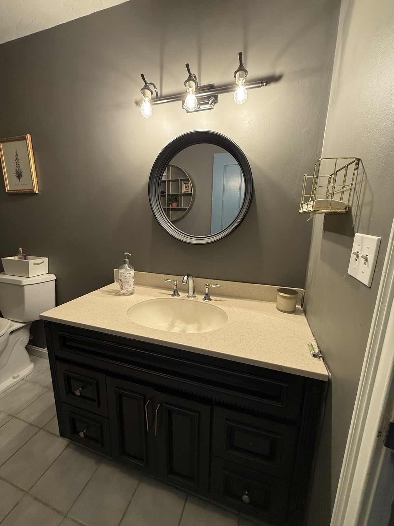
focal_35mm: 14
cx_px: 197
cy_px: 263
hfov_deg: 85.7
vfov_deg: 102.1
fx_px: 212
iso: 250
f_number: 2.2
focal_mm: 2.22
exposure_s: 1/60
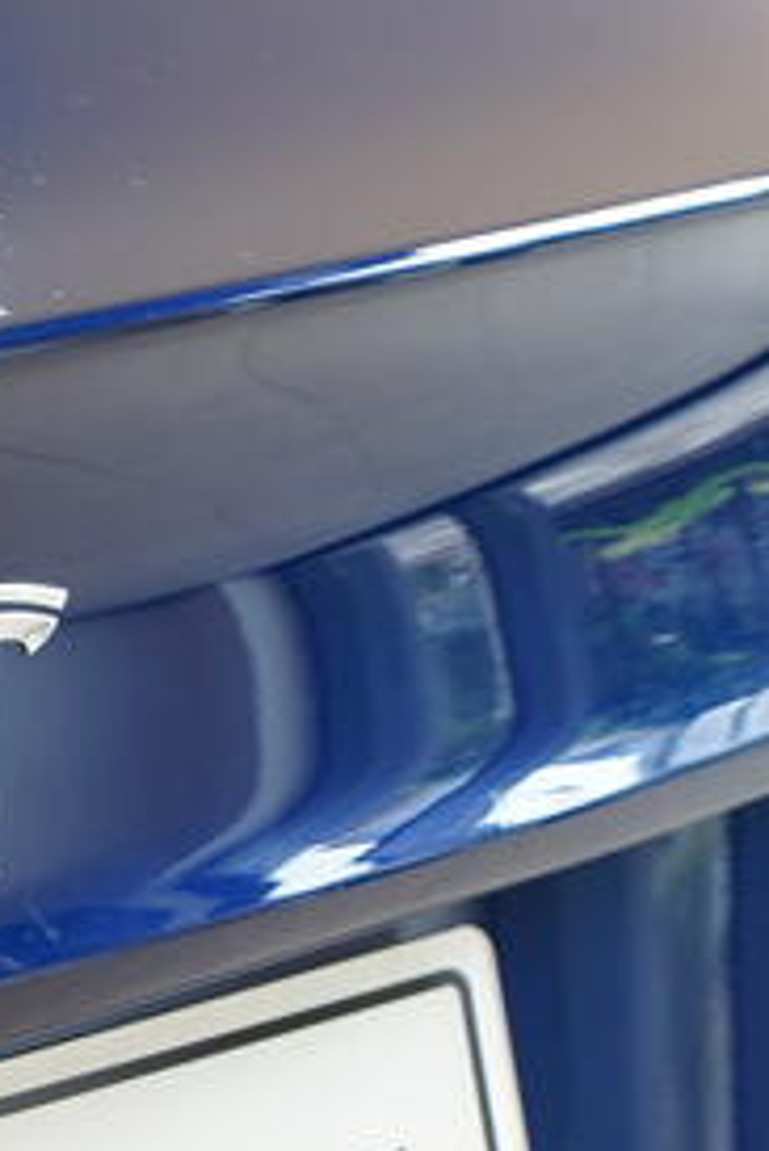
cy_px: 867
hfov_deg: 7.4
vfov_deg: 11.0
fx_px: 5952
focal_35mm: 186
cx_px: 65
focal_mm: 70
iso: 250
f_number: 4
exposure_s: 1/50
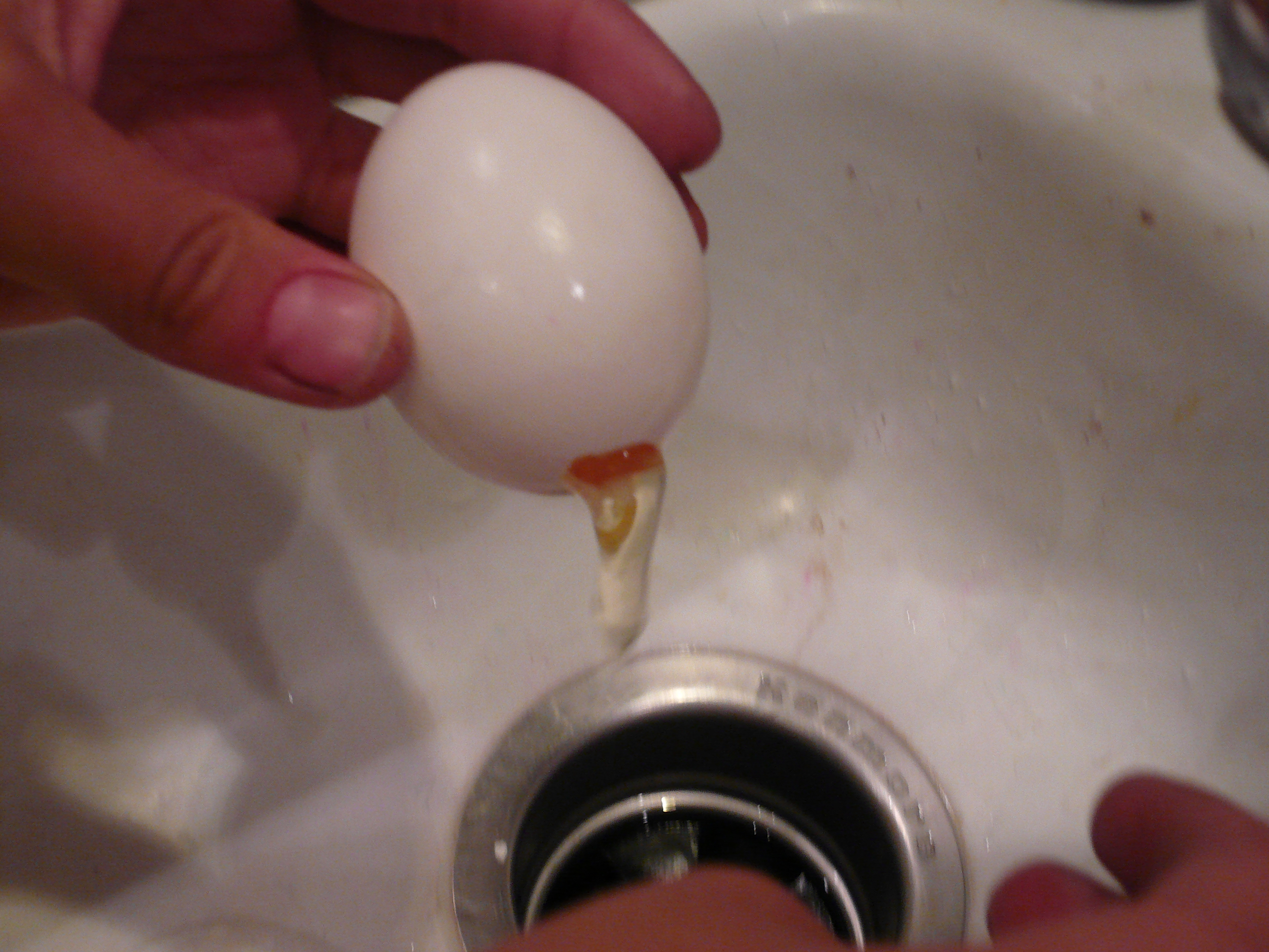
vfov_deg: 31.5
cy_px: 476
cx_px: 634
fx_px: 1686
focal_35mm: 46
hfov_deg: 41.2
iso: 200
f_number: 3.5
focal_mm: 7.5
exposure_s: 1/15
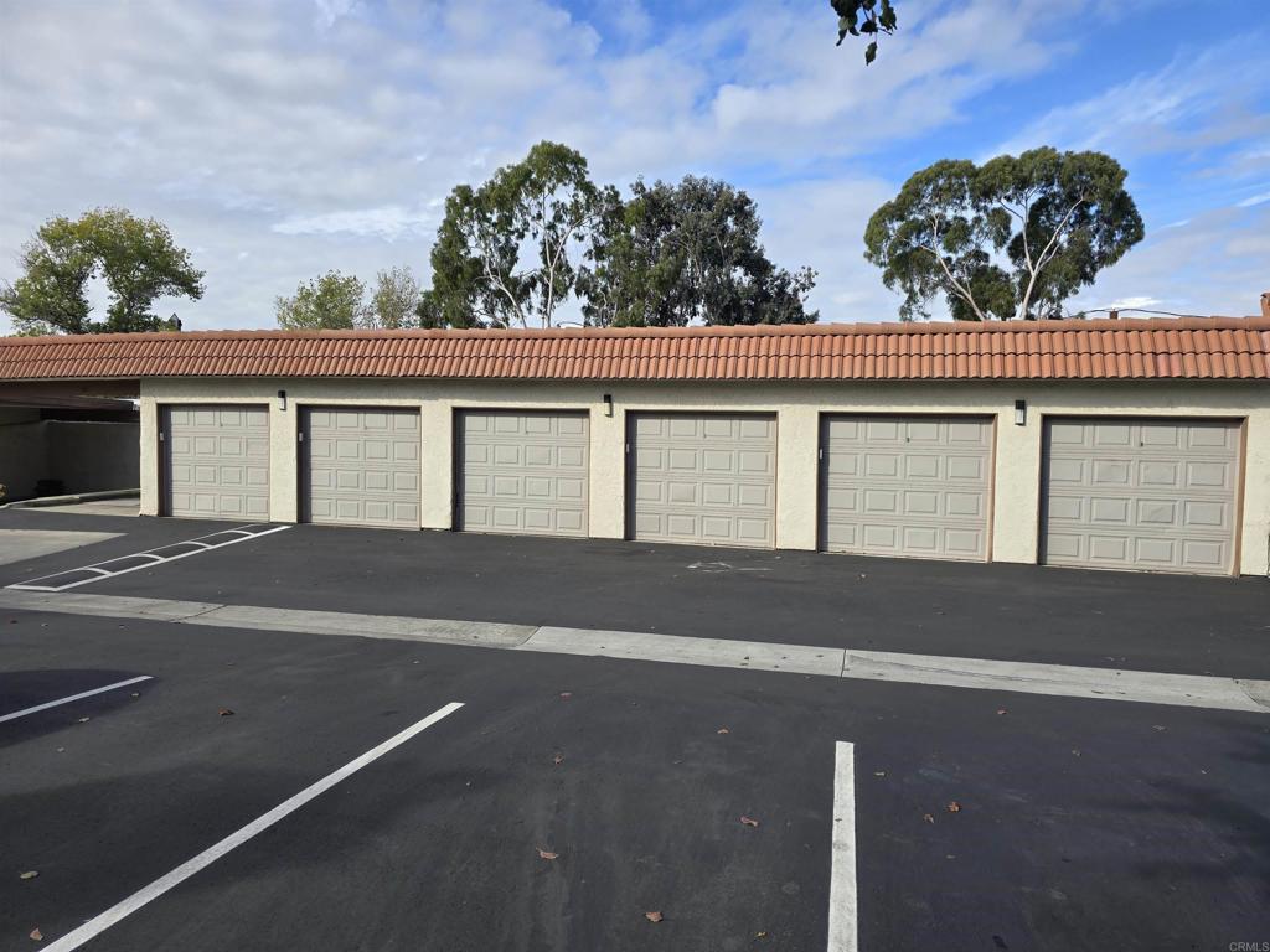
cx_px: 635
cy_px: 476
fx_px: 844
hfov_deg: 73.9
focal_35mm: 23
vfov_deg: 58.9
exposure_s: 1/580
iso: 12
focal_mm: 6.3
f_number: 1.7
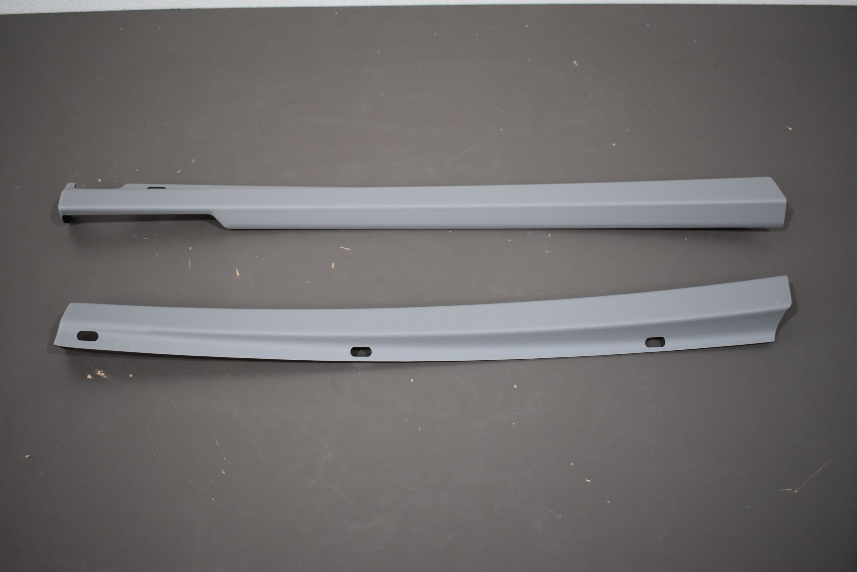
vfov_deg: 36.9
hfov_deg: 53.1
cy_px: 286
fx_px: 857
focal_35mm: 36
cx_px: 428
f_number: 4
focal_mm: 24
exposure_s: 1/200
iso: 800
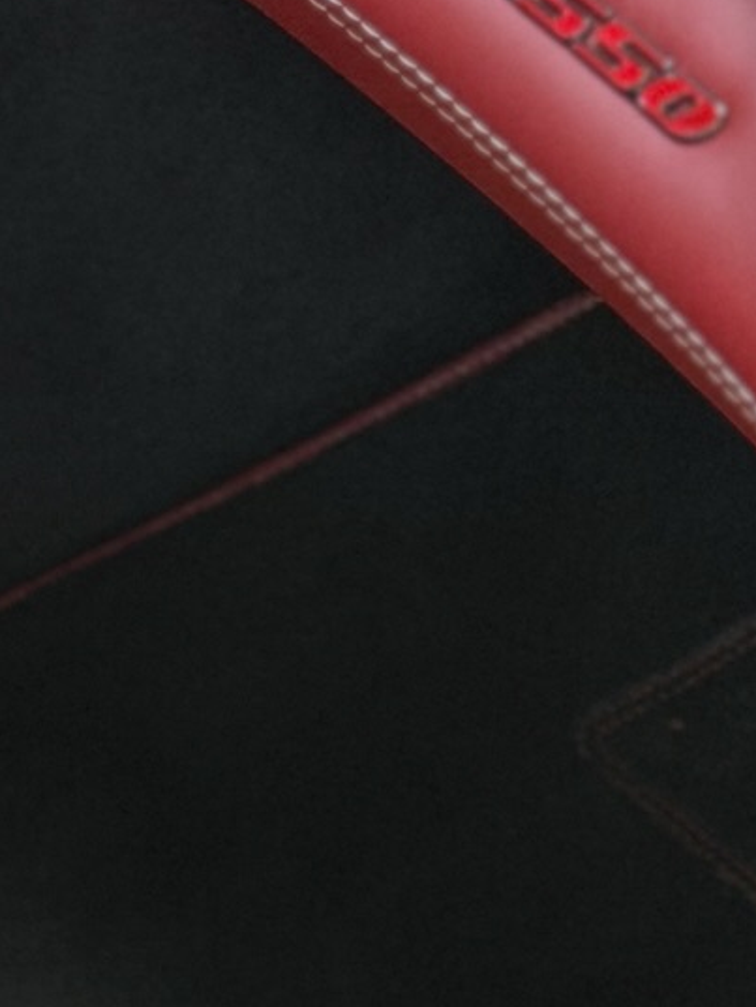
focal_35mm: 183
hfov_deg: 7.9
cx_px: -439
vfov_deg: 10.4
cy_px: 1607
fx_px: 5327
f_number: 1.78
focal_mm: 6.76
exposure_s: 1/25
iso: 640
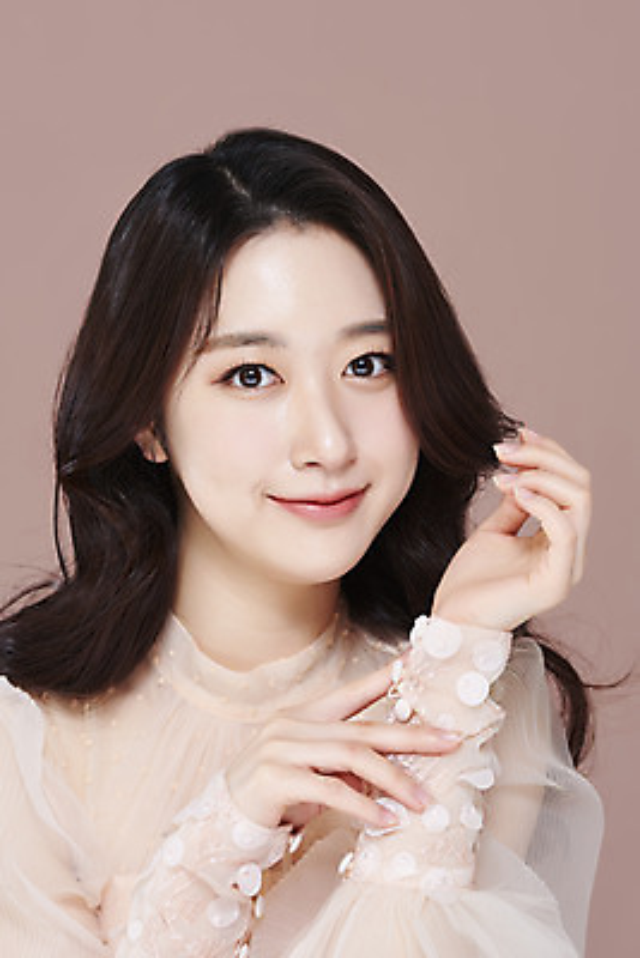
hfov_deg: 13.1
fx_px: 2797
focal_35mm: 105
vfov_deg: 19.4
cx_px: 320
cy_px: 479
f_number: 11
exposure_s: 1/125
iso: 64
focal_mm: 105
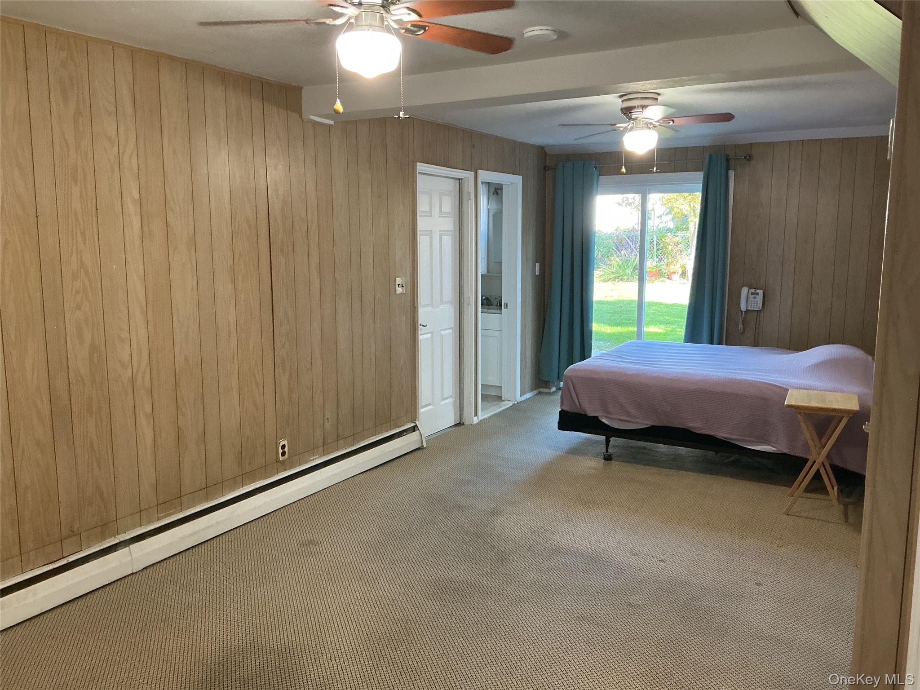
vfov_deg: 48.2
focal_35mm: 29
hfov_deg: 61.7
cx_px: 460
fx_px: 771
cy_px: 345
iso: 250
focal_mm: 3
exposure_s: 1/60
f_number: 1.8
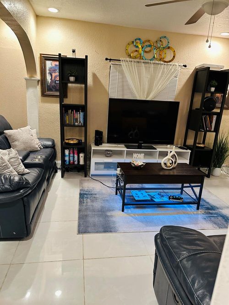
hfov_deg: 56.8
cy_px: 152
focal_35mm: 24
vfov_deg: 71.6
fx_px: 212
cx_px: 114
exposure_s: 1/60
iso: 400
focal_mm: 6.86
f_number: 1.78
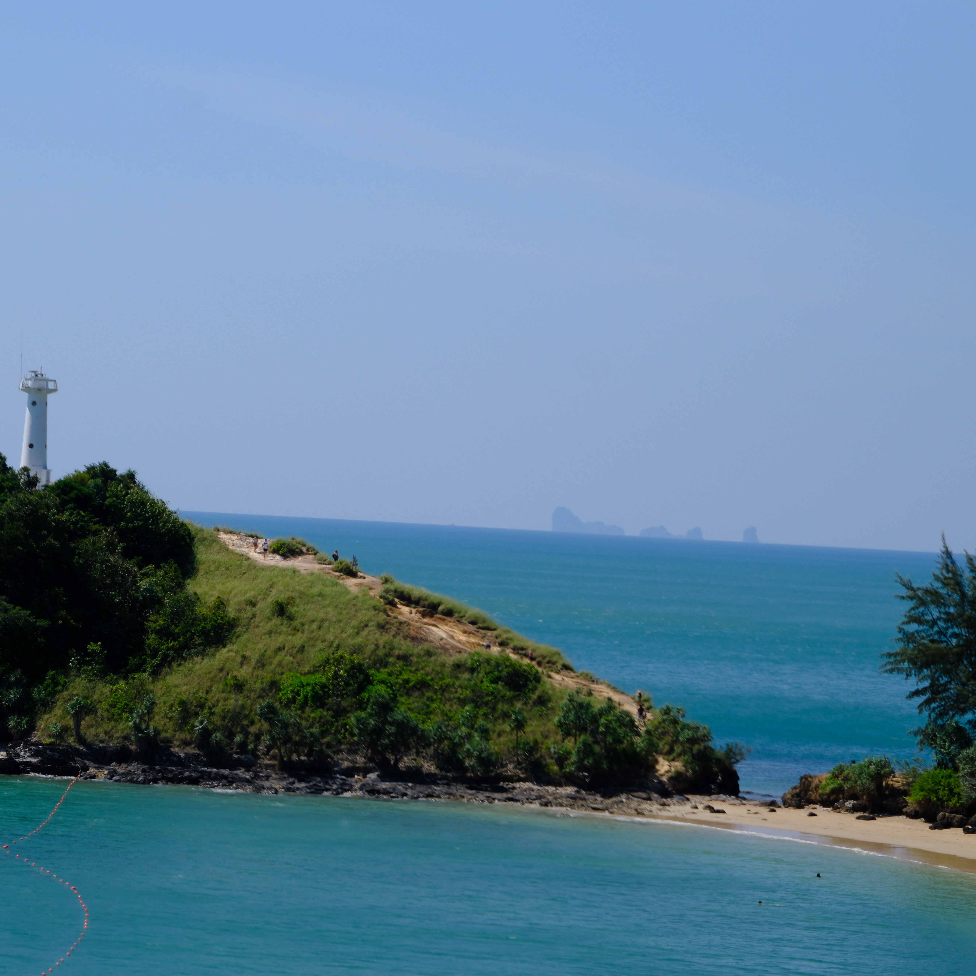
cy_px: 487
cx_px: 444
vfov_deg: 13.5
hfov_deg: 13.5
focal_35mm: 129
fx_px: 4115
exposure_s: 1/600
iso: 125
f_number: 7.1
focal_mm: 67.5
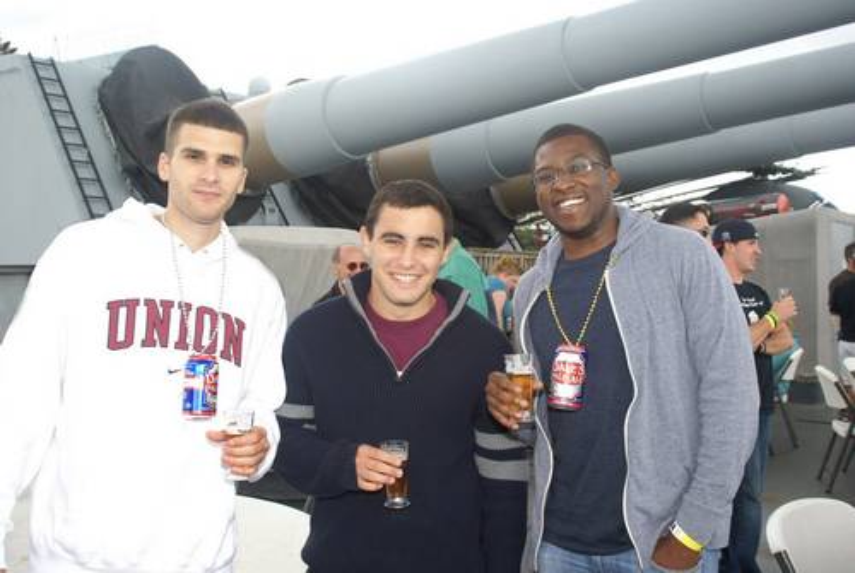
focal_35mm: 39
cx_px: 428
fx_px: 928
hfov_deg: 49.5
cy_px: 286
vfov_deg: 34.3
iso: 100
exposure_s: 1/60
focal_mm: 26
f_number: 8
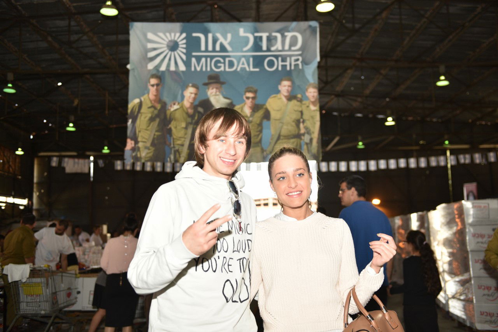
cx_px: 249
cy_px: 166
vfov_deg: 35.1
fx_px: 526
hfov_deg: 50.7
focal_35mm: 38
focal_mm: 38
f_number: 3.2
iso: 400
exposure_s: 1/250
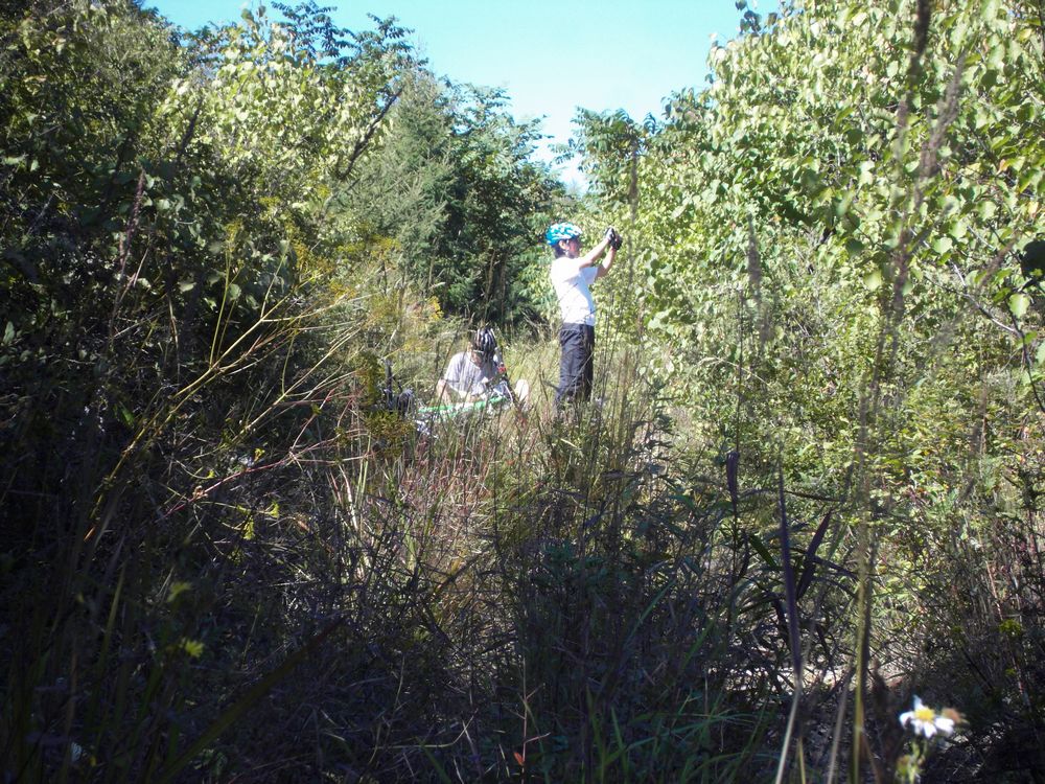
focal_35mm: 87
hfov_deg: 22.5
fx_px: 2626
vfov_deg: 17.0
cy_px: 392
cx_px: 522
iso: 100
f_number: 5.9
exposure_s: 1/160
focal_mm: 15.5
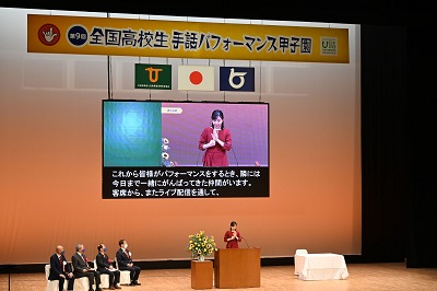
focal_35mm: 75
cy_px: 146
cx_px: 218
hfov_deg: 27.0
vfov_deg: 18.2
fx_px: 910
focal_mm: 50
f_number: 7.1
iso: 2000
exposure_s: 1/100
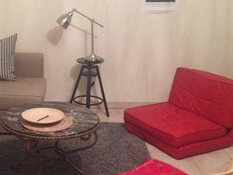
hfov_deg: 30.9
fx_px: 411
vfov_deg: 23.8
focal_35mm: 61
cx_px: 45
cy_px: 131
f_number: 2.4
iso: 800
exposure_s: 1/15
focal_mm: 4.28
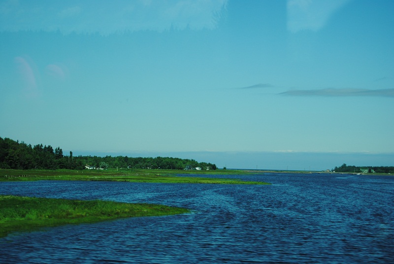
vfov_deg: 16.6
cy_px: 132
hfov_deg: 24.6
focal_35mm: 82
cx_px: 197
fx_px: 904
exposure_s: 1/125
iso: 140
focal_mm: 55
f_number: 5.6
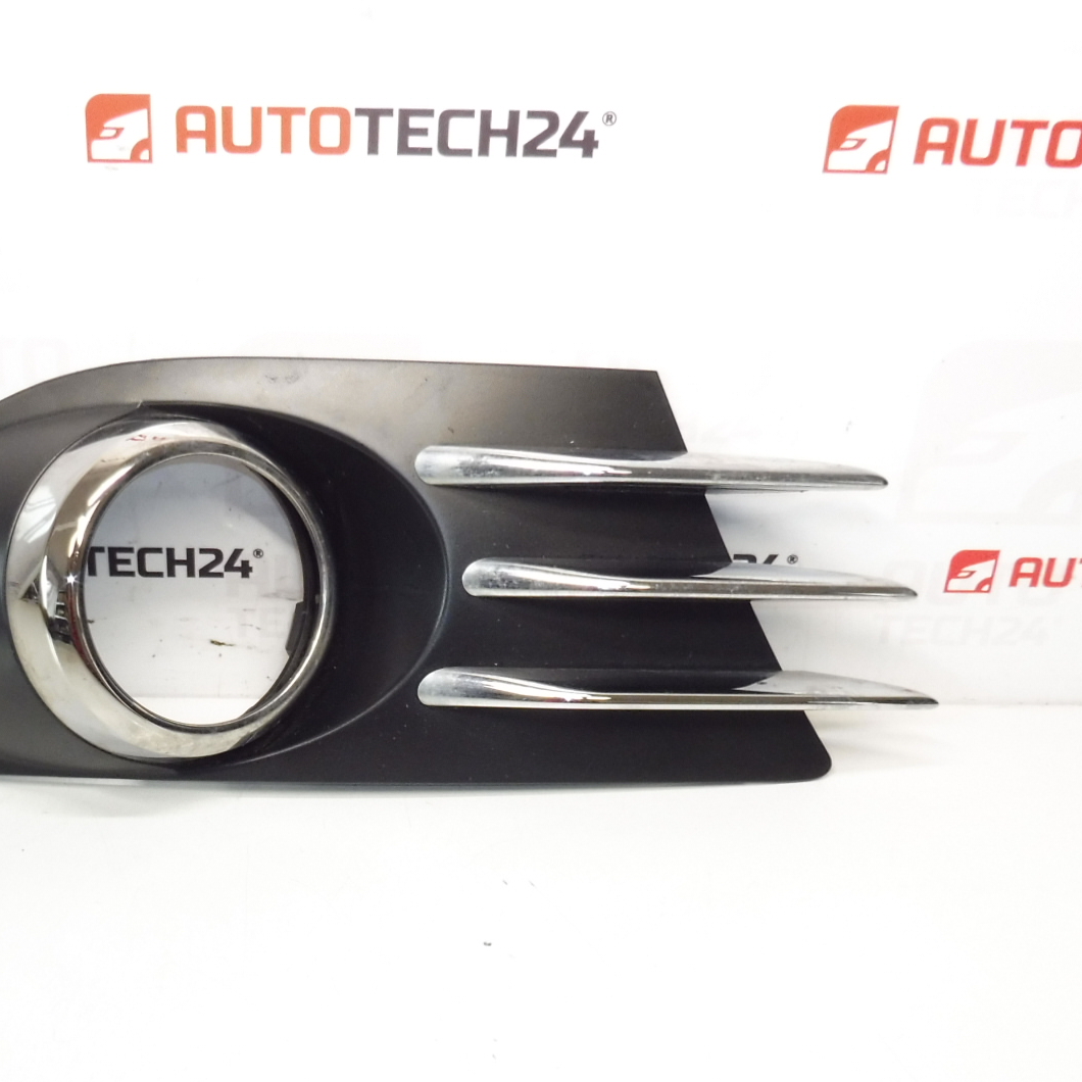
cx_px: 312
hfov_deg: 40.1
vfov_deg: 40.5
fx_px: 1450
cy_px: 702
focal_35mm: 41
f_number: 3.5
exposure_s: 1/80
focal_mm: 4.3
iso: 200
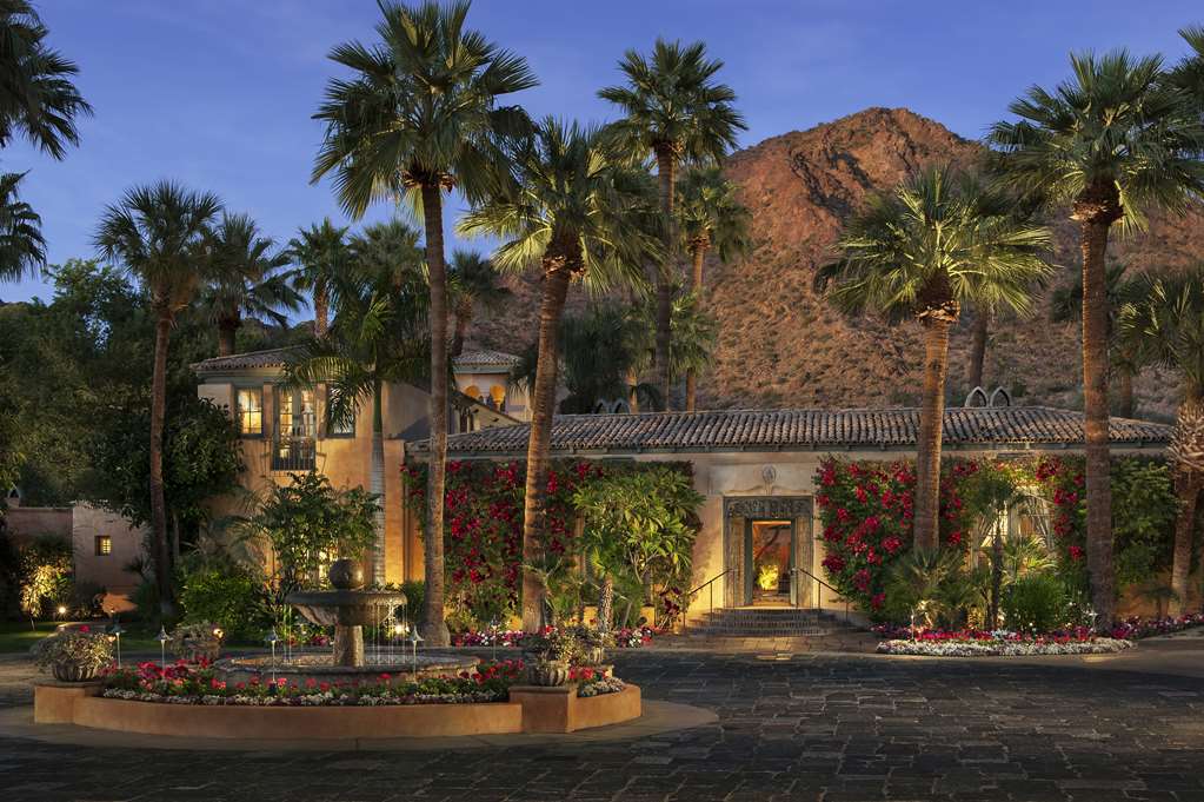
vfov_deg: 33.4
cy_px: 401
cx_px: 602
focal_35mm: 40
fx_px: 1337
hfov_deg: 48.5
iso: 200
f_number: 11
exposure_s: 8
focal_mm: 40
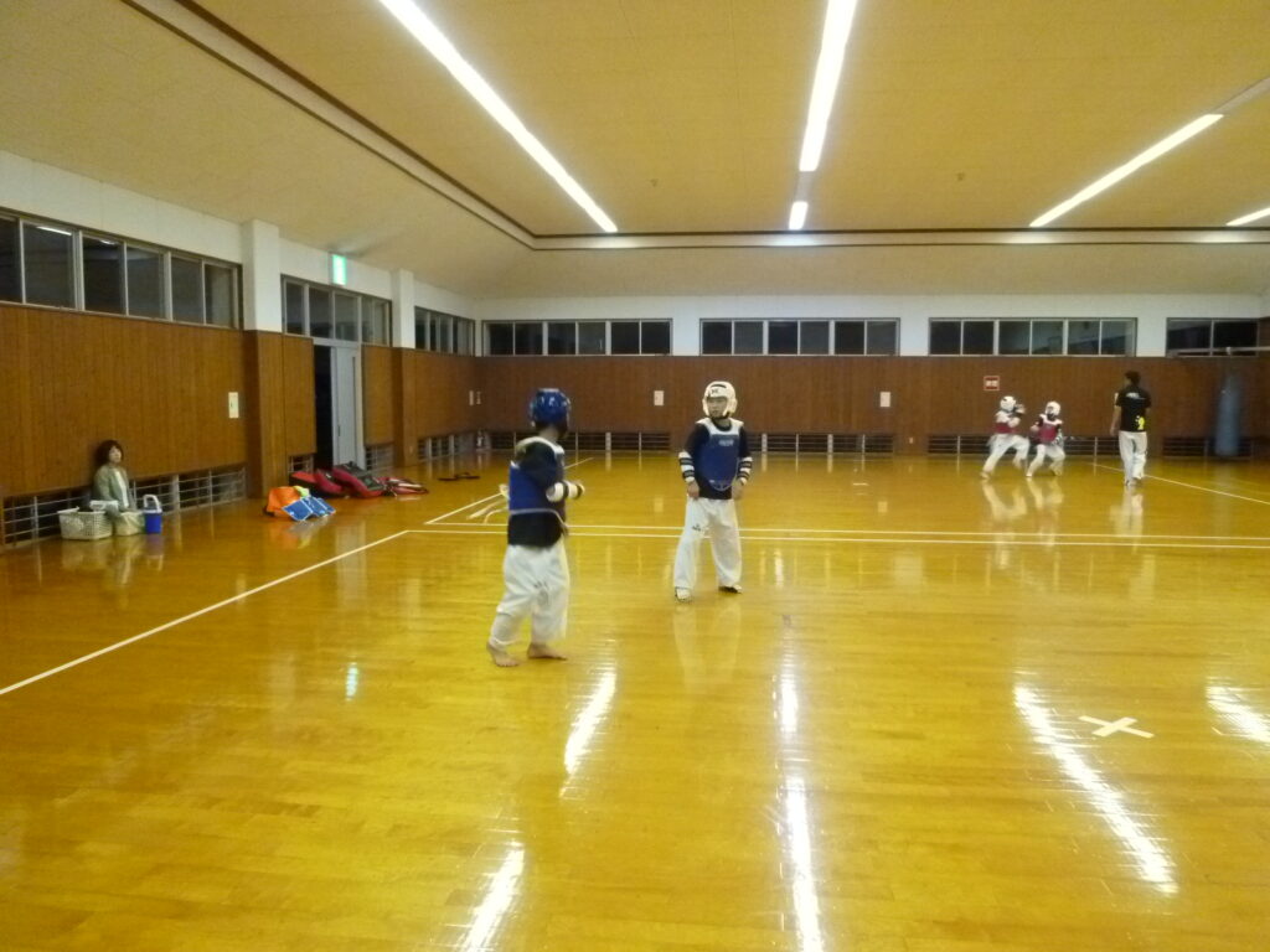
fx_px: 917
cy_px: 476
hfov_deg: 69.4
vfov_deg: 54.9
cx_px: 635
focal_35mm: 25
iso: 800
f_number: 2.8
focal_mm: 4.5
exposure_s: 1/40
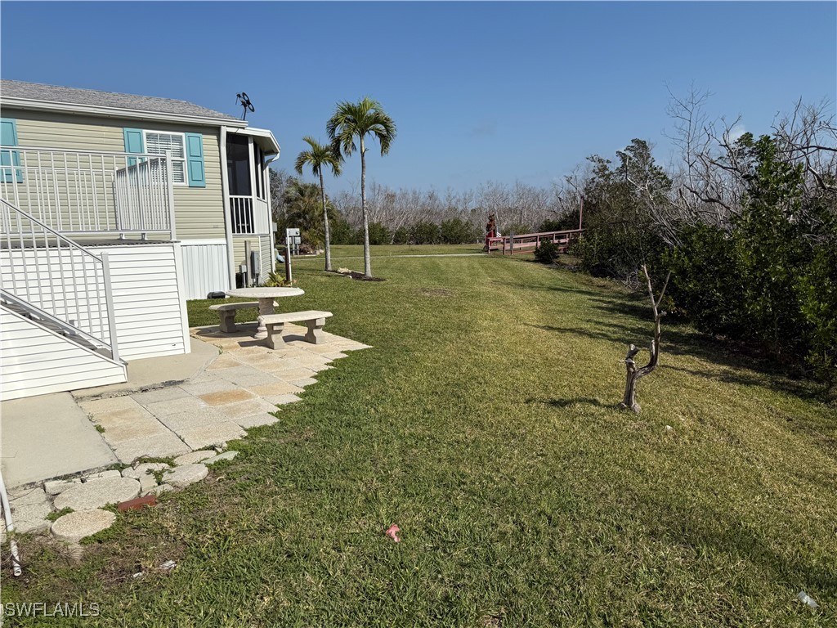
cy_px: 314
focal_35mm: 24
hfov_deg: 71.6
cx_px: 418
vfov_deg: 56.8
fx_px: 580
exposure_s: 1/10309
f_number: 1.78
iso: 80
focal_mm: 6.76
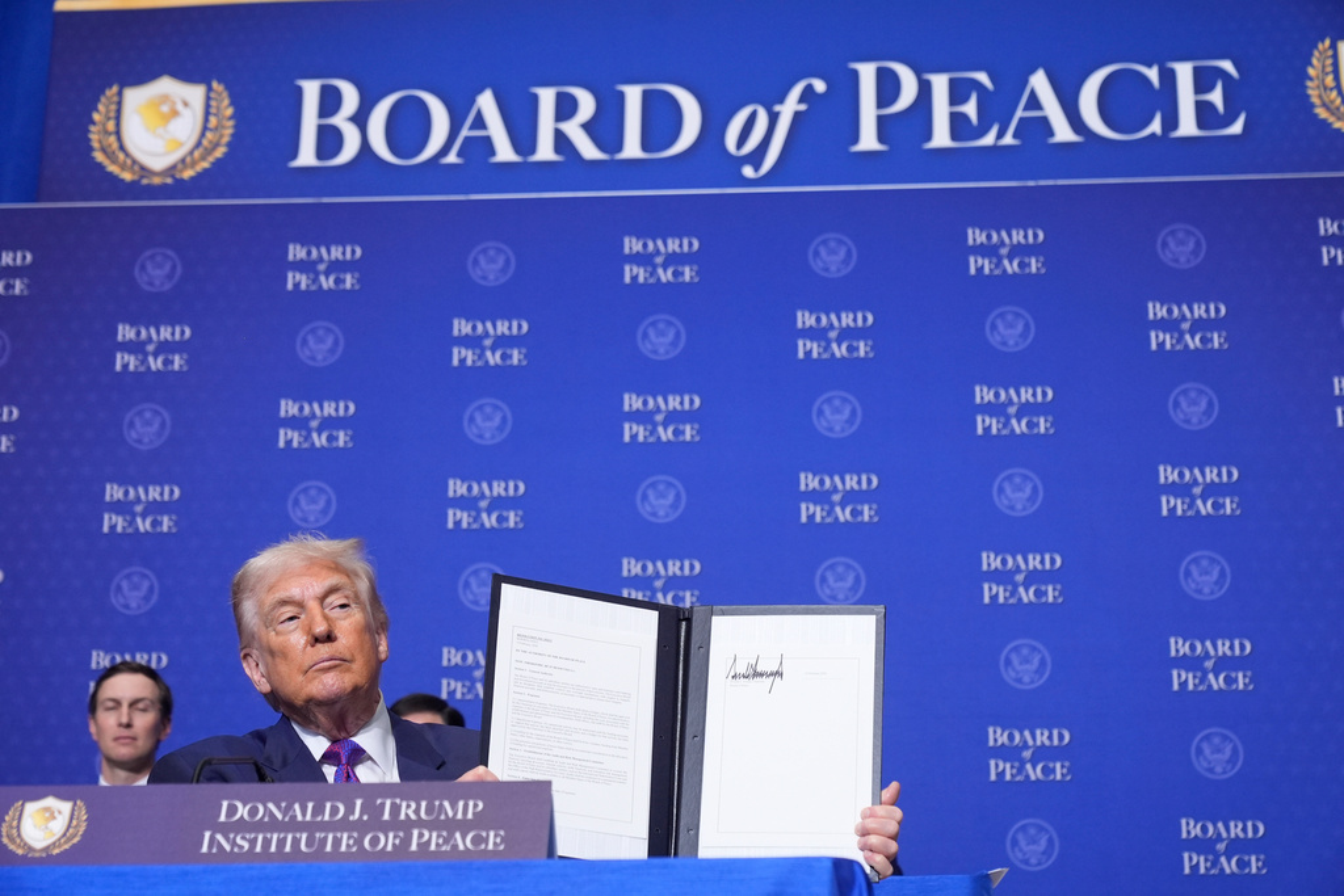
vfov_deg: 21.9
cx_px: 672
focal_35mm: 62
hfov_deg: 32.4
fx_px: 2315
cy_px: 448
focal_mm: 62
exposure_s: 1/500
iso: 2000
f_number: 4
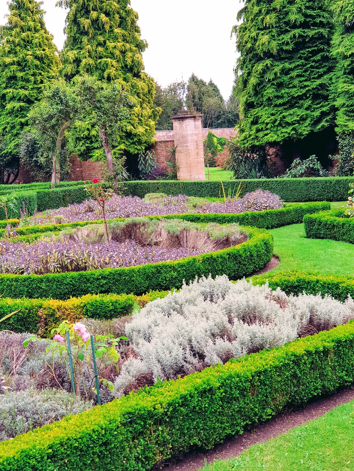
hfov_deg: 26.6
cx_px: 170
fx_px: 750
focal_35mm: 55
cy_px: 230
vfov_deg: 34.9
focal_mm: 6
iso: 25
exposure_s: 1/121
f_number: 2.4
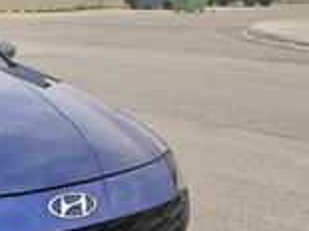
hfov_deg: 23.9
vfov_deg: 21.4
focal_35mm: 68
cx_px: -127
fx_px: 607
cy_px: 176
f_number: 1.7
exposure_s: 1/359
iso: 64
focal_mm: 6.3
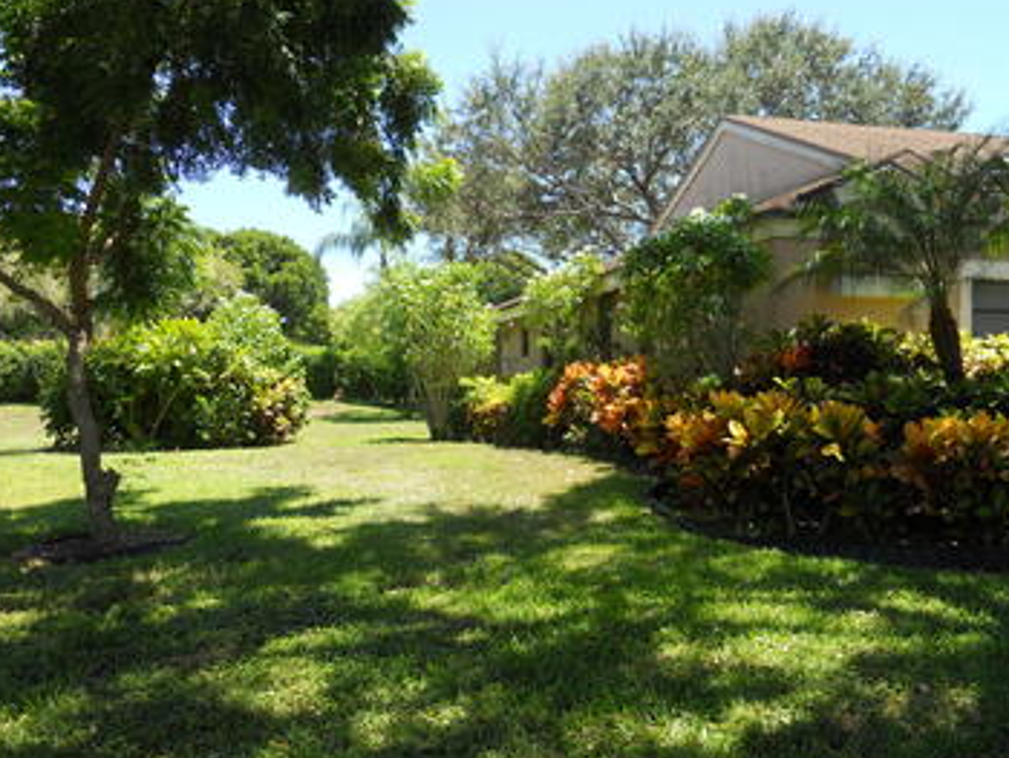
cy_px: 372
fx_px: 933
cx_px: 542
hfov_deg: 56.7
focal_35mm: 32
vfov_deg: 44.2
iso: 80
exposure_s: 1/400
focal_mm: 5
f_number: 2.7
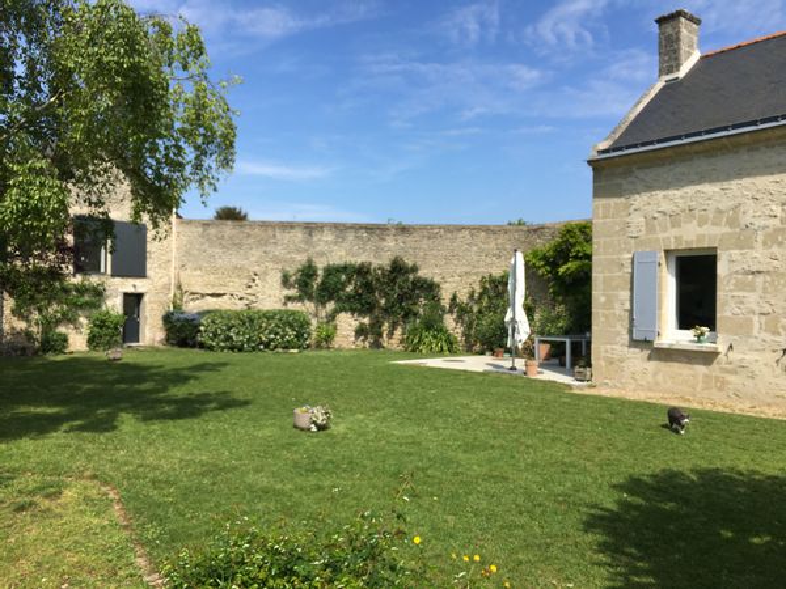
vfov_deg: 48.2
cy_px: 294
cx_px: 393
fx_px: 658
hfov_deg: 61.7
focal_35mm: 29
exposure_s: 1/1399
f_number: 2.2
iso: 25
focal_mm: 4.15
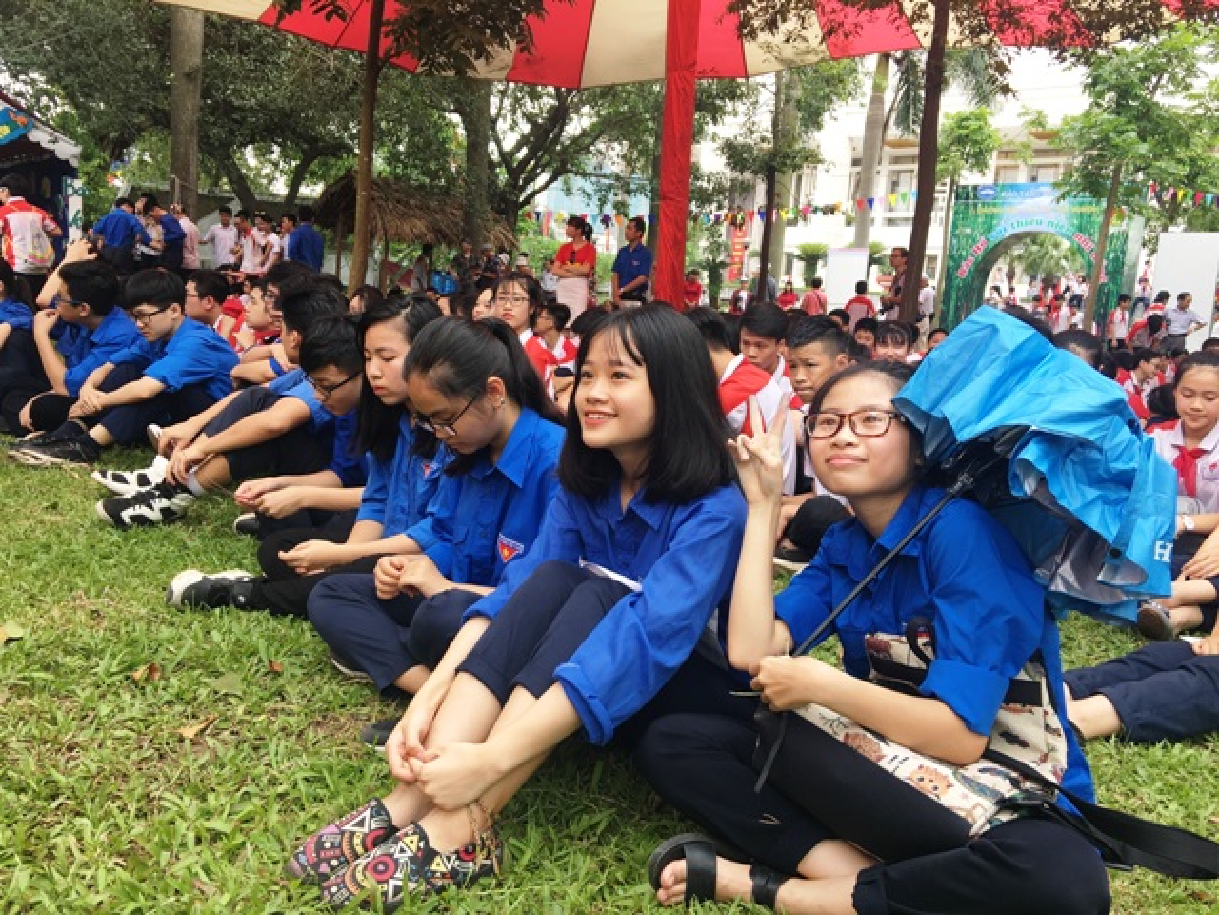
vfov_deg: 48.2
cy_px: 458
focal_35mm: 29
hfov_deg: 61.7
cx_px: 610
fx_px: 1021
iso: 25
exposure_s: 1/129
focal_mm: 4.15
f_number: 2.2
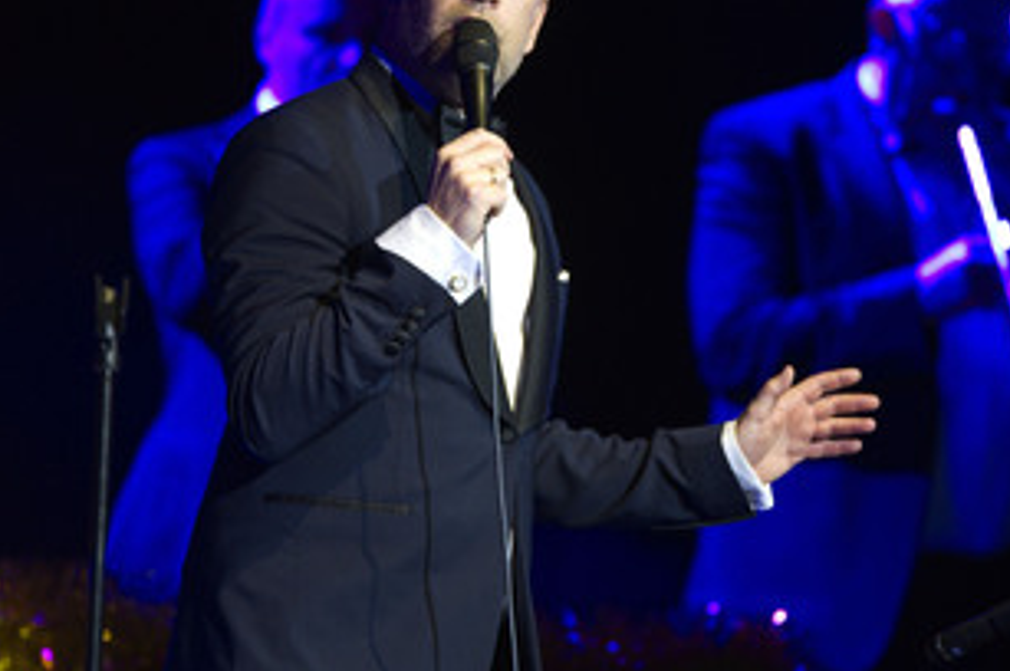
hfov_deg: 5.2
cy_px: 247
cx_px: 472
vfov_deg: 3.5
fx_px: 11126
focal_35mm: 397
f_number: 2.8
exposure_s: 1/200
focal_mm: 270
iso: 1600
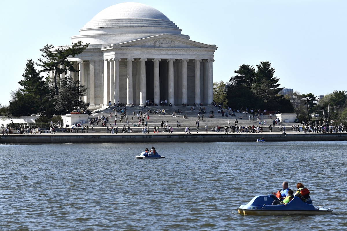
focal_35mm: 156
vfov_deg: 8.8
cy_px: 116
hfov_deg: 13.2
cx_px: 174
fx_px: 1504
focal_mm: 130
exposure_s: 1/2000
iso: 200
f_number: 6.3
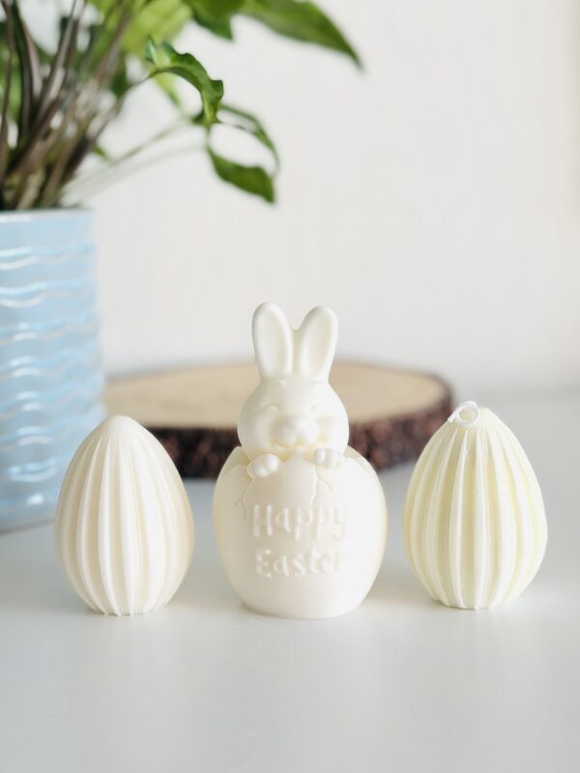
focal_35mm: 48
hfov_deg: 30.3
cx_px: 290
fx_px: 1072
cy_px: 386
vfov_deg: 39.7
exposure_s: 1/84
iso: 125
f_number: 1.78
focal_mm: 6.86
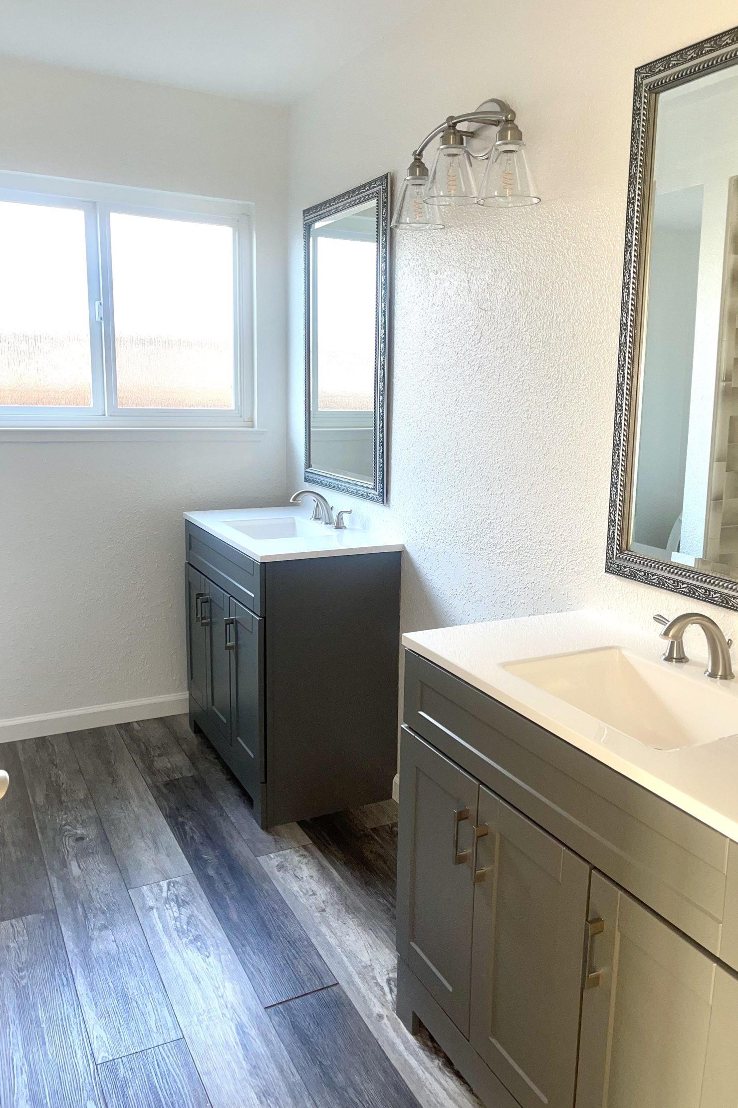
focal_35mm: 27
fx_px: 830
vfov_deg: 67.4
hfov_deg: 47.8
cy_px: 542
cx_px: 427
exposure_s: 1/52
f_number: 1.6
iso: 32
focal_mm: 5.1
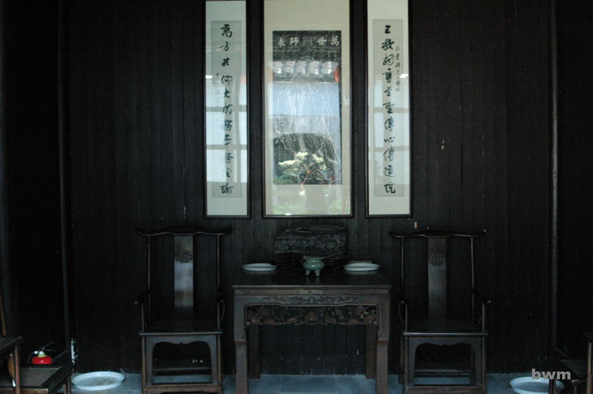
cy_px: 197
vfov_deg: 31.8
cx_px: 296
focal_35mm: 42
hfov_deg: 46.5
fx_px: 691
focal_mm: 28
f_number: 5.6
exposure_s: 1/13
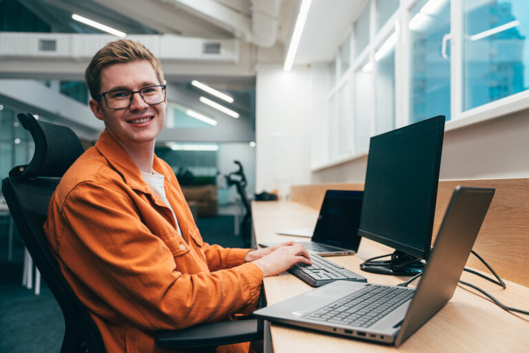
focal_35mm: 34
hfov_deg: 55.8
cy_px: 176
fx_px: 500
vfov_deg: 38.9
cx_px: 264
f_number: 2.8
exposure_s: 1/160
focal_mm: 34
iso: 640
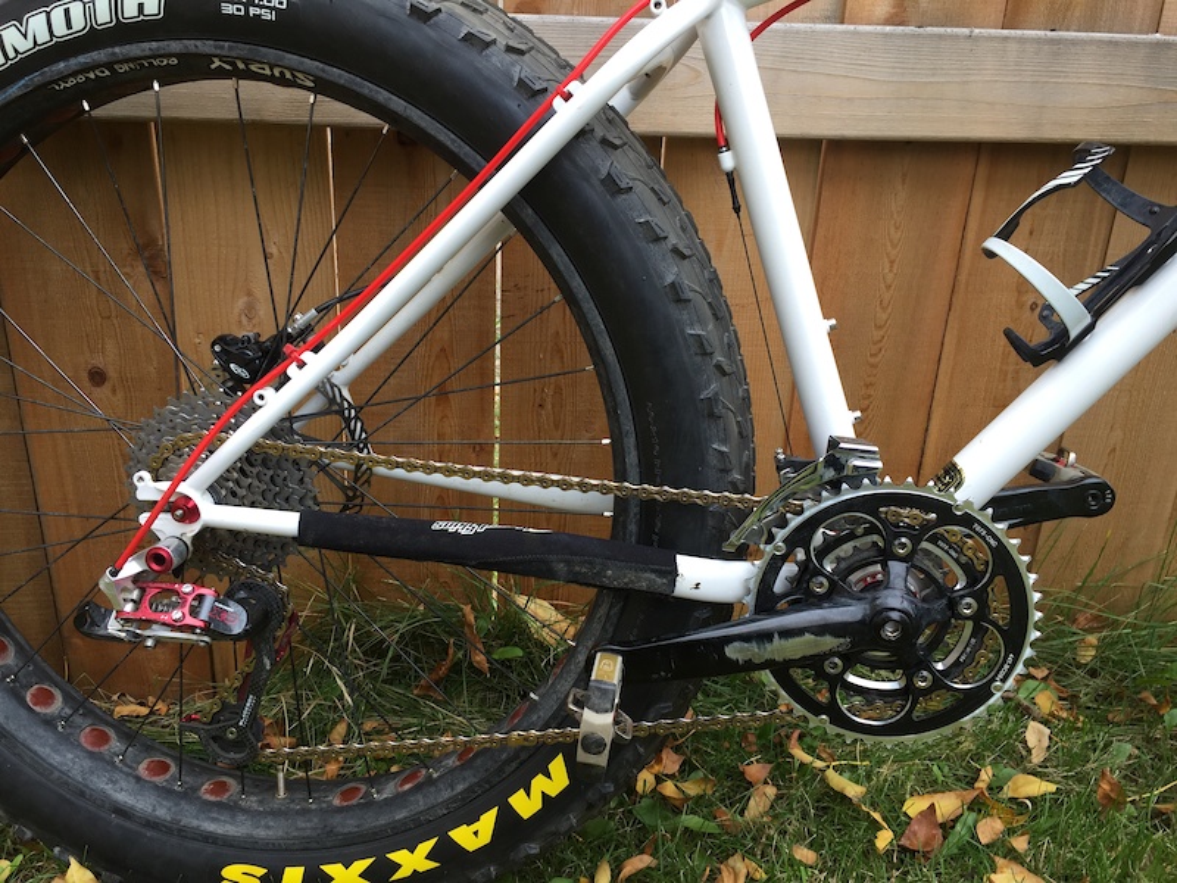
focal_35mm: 29
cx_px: 588
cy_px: 442
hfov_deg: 61.7
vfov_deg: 48.2
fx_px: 986
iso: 32
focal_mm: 4.15
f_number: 2.2
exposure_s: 1/60
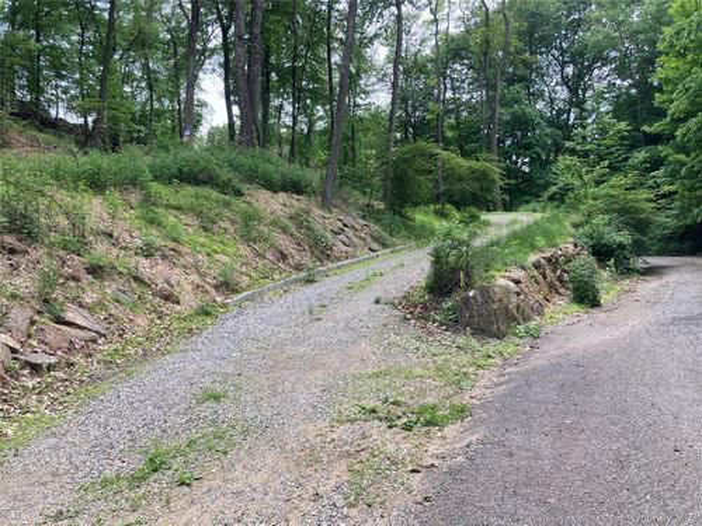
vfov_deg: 49.7
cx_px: 351
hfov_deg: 63.4
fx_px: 568
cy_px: 263
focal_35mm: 28
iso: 20
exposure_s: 1/357
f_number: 1.8
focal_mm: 3.99
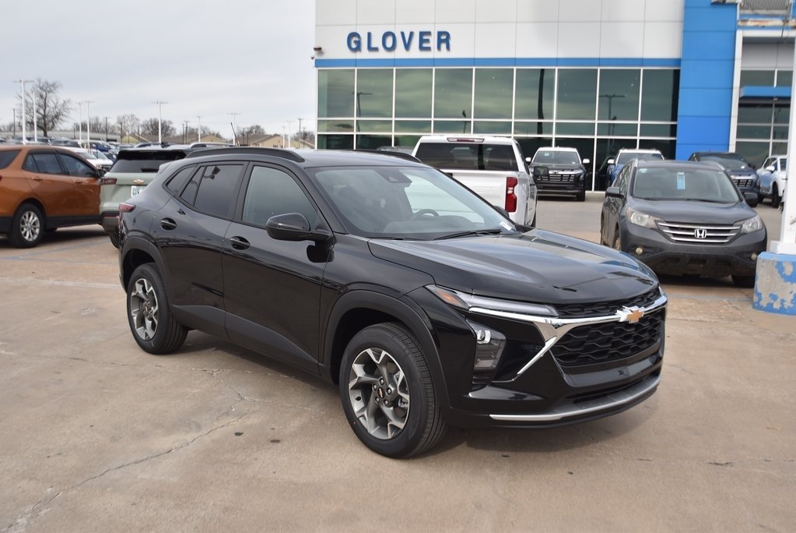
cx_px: 398
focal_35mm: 36
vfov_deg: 36.9
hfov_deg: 53.1
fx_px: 797
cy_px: 266
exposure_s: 1/400
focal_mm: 24
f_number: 4.5
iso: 100
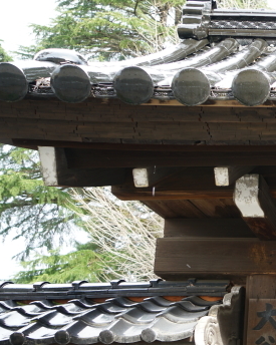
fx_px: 684
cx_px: 451
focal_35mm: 67
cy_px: 283
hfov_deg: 19.0
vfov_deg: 27.7
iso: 100
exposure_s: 1/60
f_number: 4
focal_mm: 24
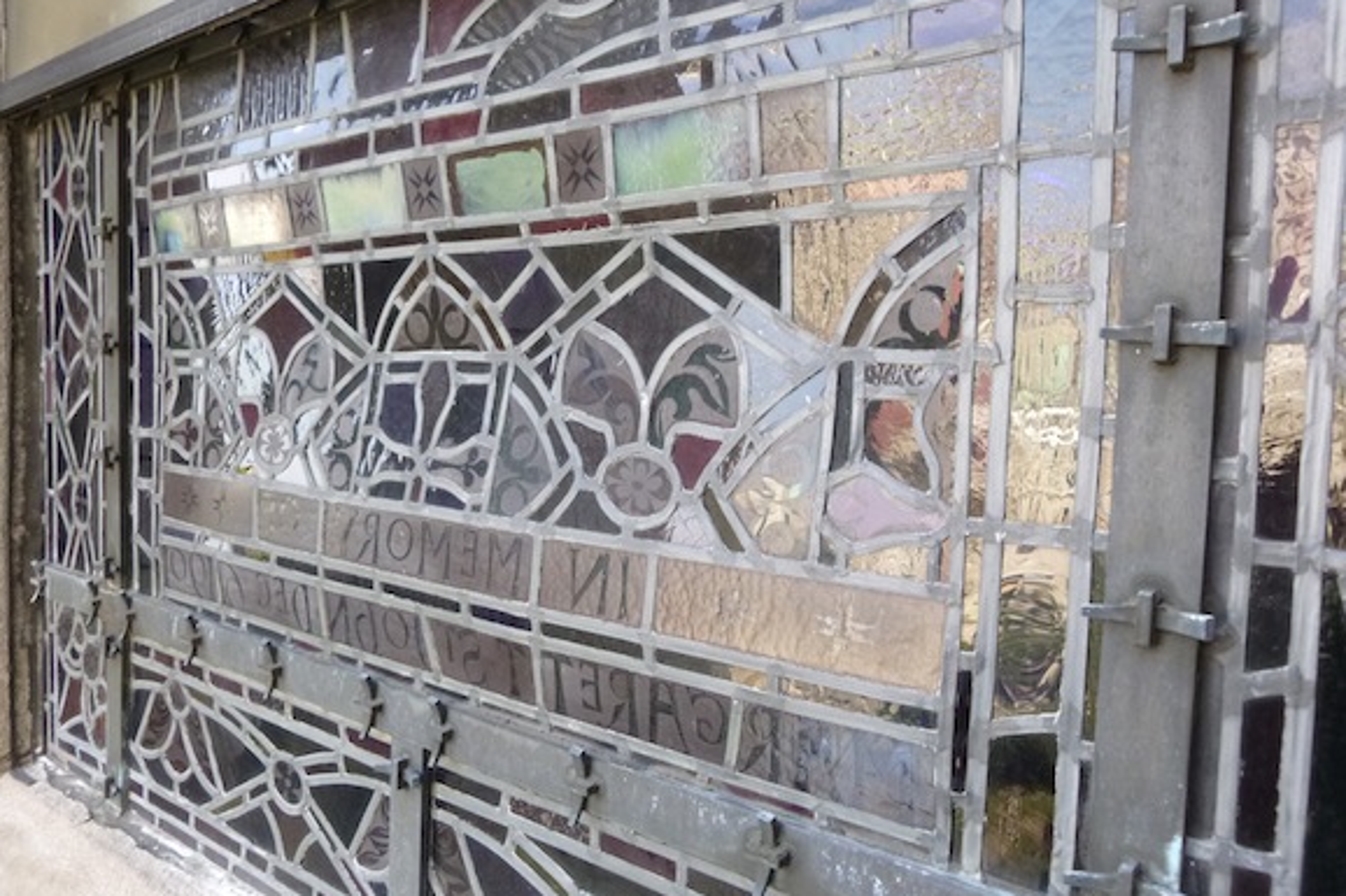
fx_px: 1009
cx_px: 657
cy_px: 465
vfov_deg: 47.9
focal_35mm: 27
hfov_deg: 67.4
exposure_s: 1/60
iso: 320
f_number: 3.9
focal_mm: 4.5
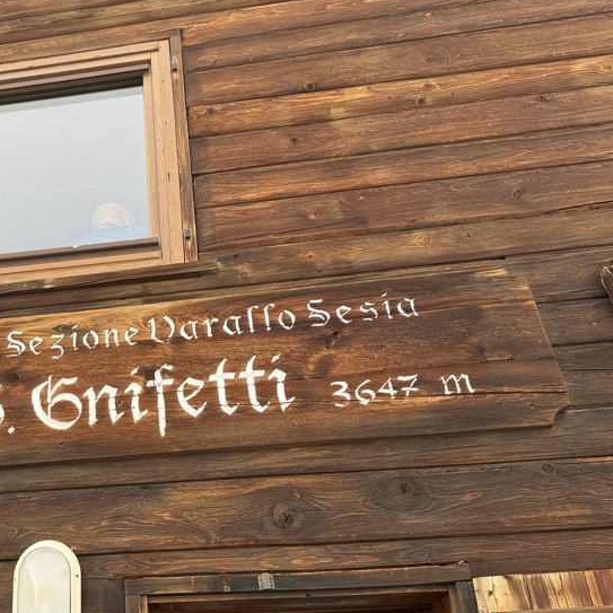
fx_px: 801
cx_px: 107
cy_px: 318
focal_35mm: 40
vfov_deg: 41.9
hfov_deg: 39.9
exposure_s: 1/389
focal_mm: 6.76
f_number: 1.78
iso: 80
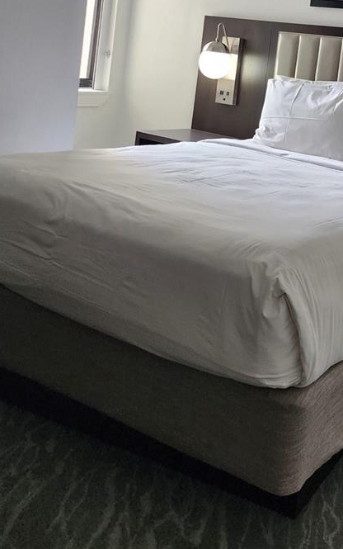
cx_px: 316
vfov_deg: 42.2
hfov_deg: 28.0
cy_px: 75
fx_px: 658
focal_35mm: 44
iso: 160
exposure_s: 1/120
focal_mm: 6.4
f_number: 1.8
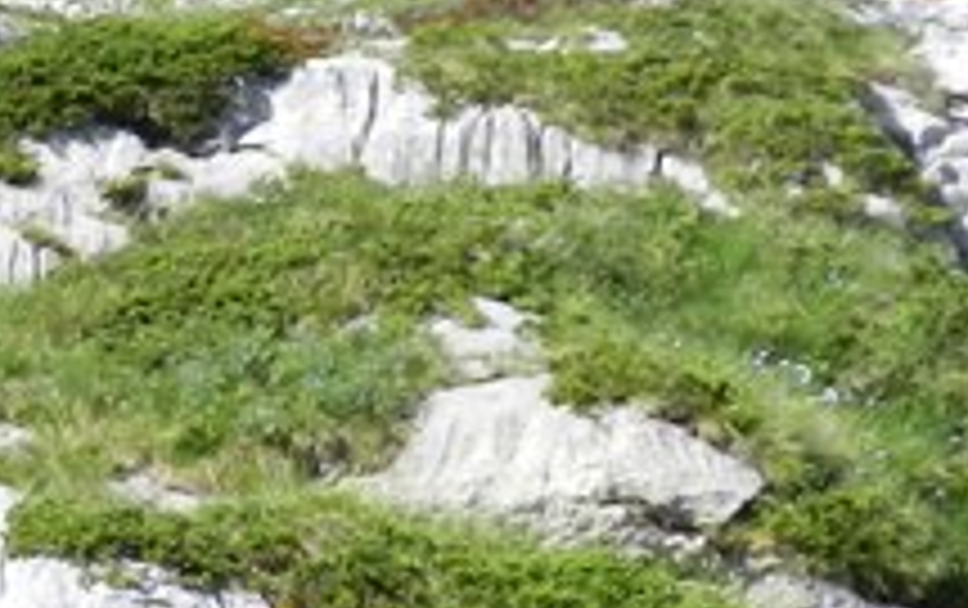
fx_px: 3064
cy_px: 243
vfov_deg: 11.3
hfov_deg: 16.6
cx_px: -401
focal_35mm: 116
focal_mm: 4
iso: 160
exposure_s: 1/1000
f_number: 3.4
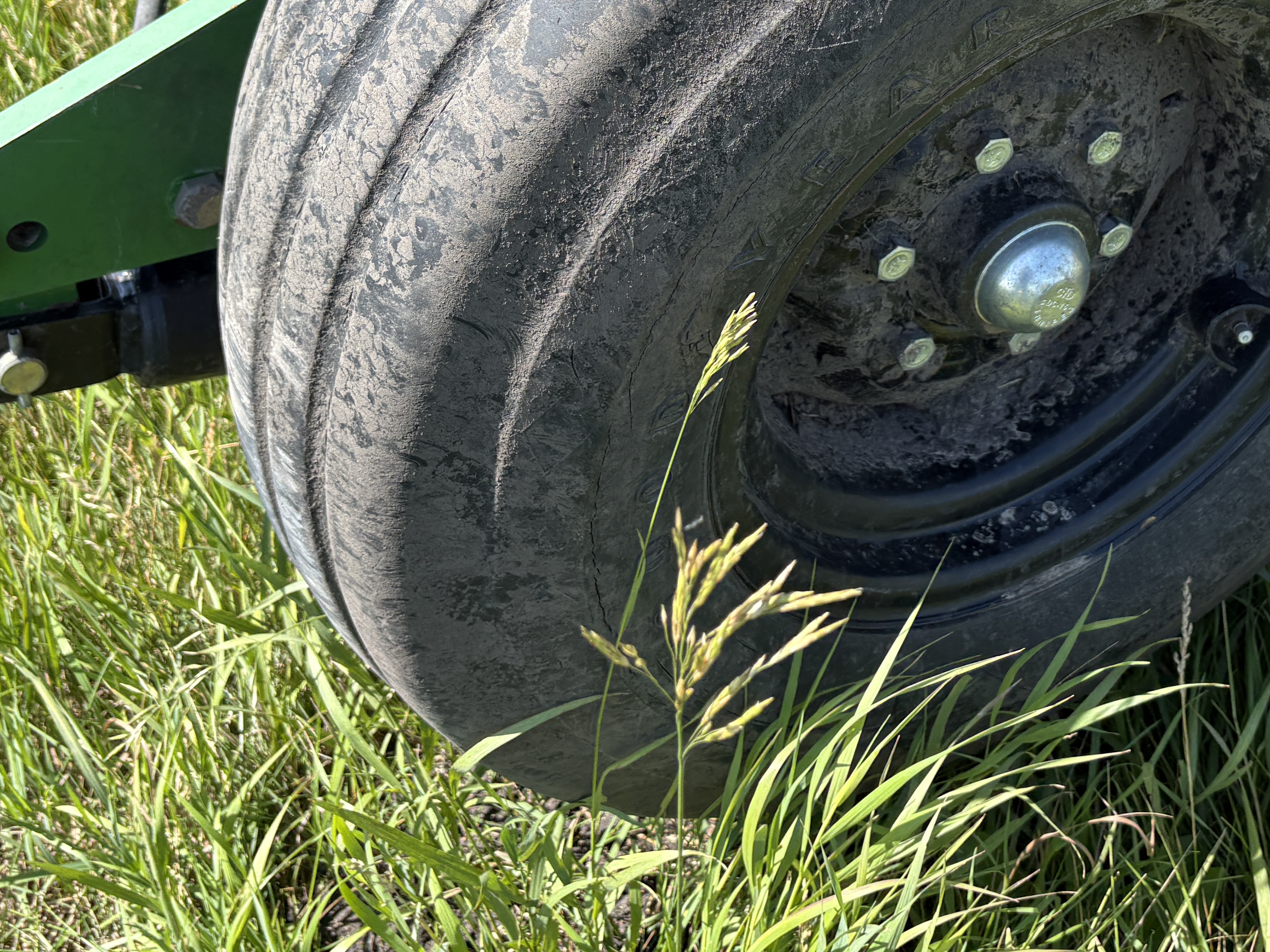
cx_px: 916
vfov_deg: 28.2
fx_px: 1835
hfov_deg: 37.5
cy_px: 120
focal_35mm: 50
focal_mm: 5.96
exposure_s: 1/973
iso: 50
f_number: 1.6
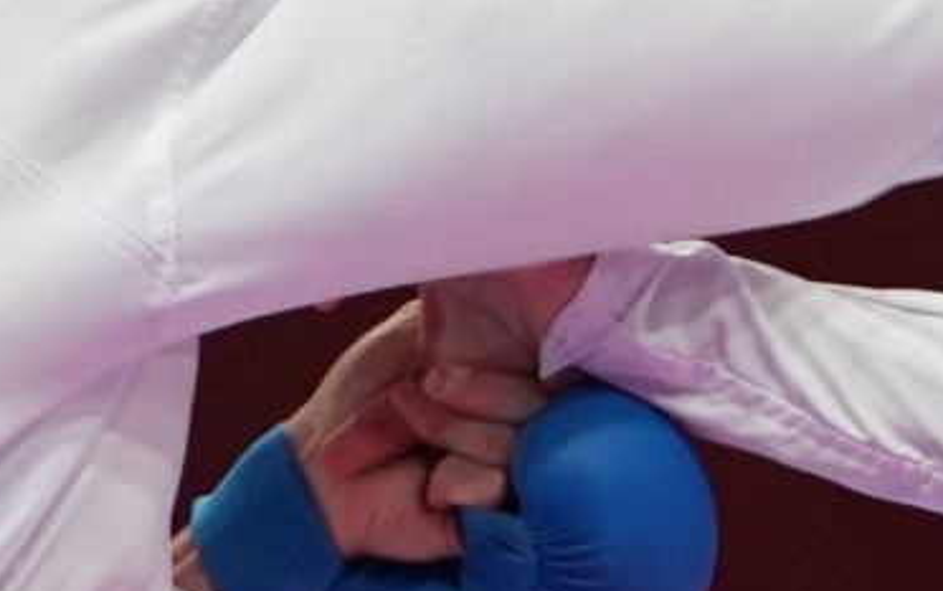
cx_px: 497
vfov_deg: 0.8
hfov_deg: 1.2
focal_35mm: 1706
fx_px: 43870
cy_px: 342
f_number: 4
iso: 3200
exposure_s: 1/1000
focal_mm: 231
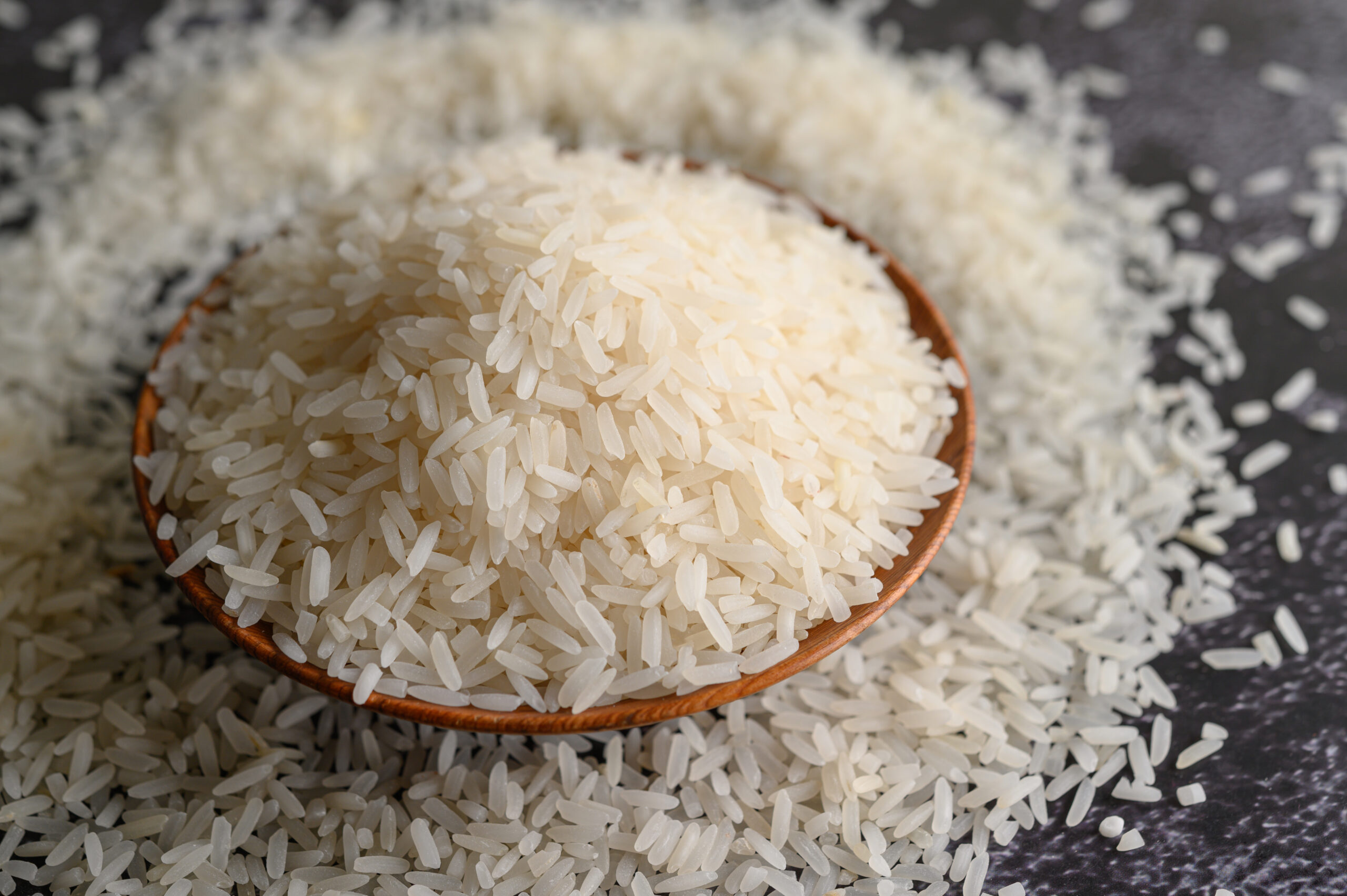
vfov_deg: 22.6
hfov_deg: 33.4
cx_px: 674
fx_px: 2243
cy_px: 448
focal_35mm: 60
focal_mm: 60
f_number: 8
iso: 100
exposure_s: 1/125
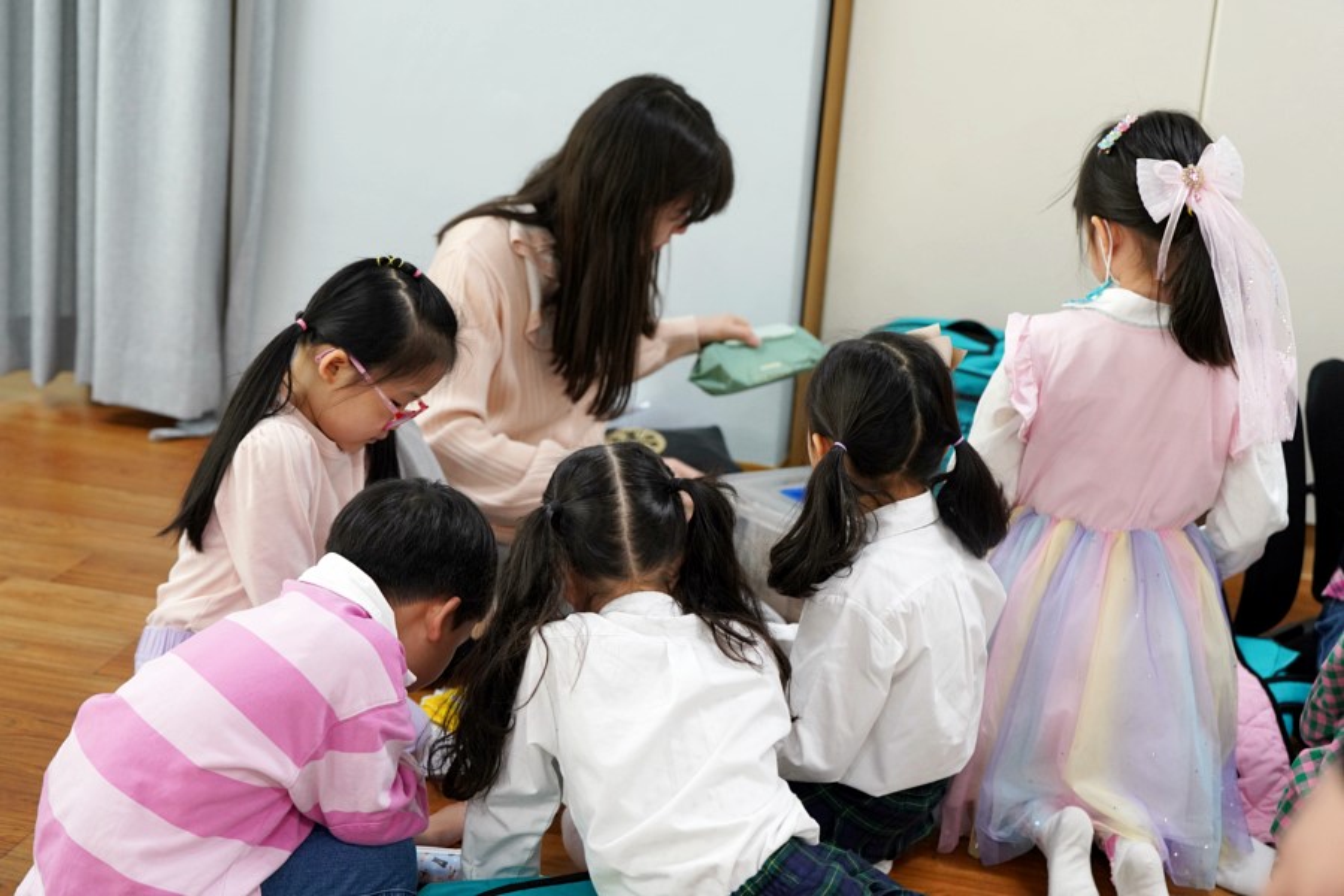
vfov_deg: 18.9
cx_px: 672
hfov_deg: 28.1
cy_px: 448
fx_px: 2688
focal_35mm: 72
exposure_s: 1/160
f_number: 4
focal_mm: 72
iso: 1600
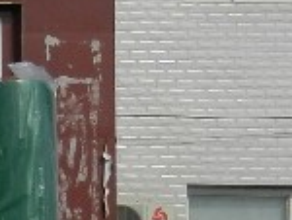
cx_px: -508
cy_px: 257
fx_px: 2138
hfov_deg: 7.2
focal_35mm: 253
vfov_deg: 5.9
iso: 160
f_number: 8
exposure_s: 1/800
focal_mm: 6.9
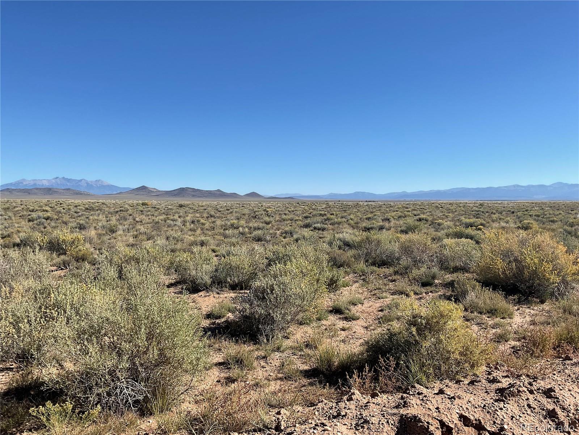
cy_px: 218
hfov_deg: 61.7
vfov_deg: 48.2
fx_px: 485
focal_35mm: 29
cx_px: 290
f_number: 1.8
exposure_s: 1/2227
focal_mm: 3
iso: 16
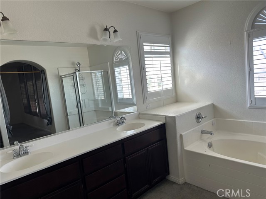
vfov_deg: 56.8
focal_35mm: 24
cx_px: 133
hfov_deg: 71.6
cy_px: 100
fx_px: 184
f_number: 1.78
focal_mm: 6.86
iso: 50
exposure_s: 1/125
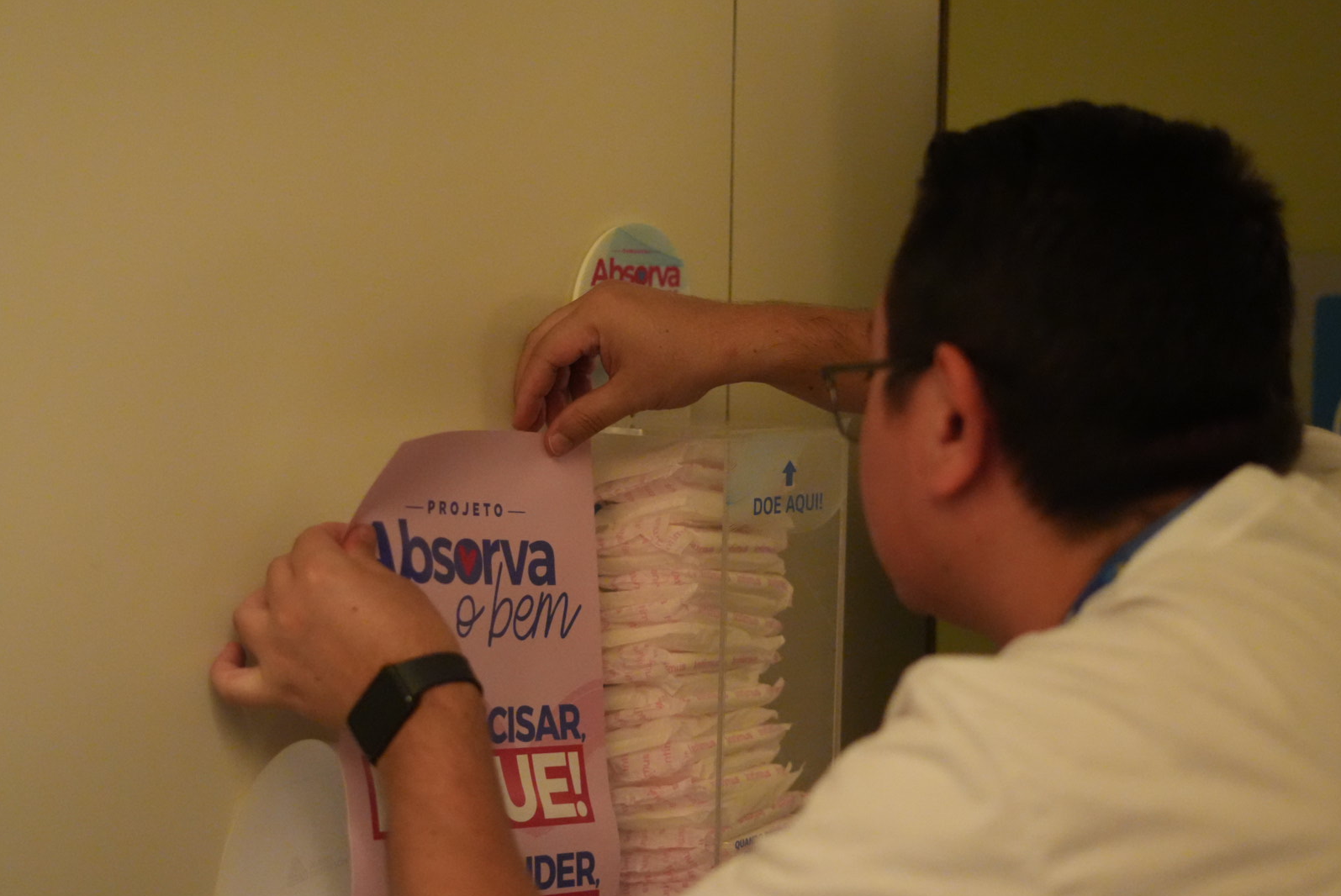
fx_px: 2833
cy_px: 453
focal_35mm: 76
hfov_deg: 26.6
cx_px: 677
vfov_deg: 18.0
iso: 6400
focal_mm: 50
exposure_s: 1/250
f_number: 2
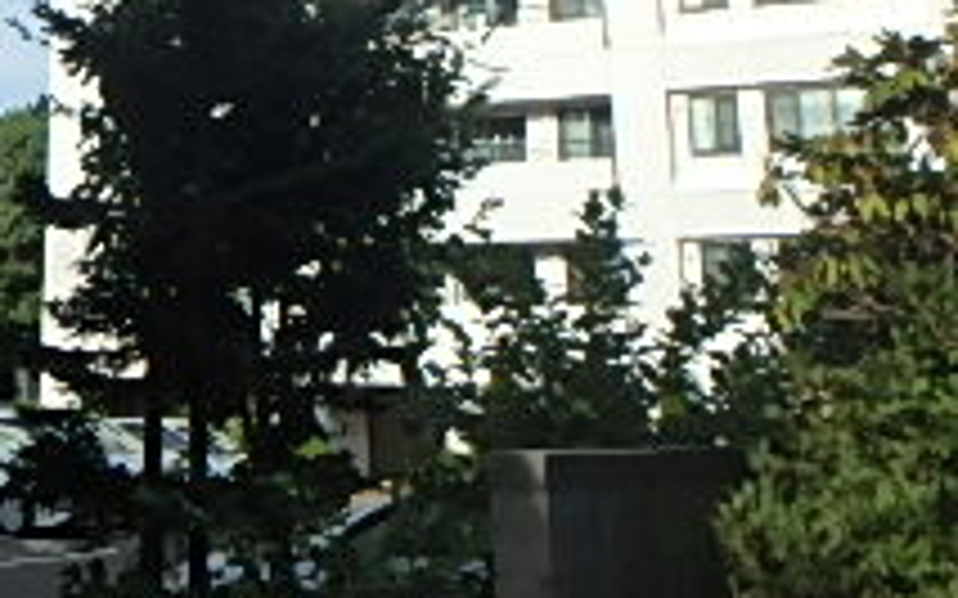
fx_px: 1749
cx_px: 0
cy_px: -229
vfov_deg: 17.9
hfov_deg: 28.7
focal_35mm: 67
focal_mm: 3.7
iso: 125
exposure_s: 1/800
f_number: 3.5
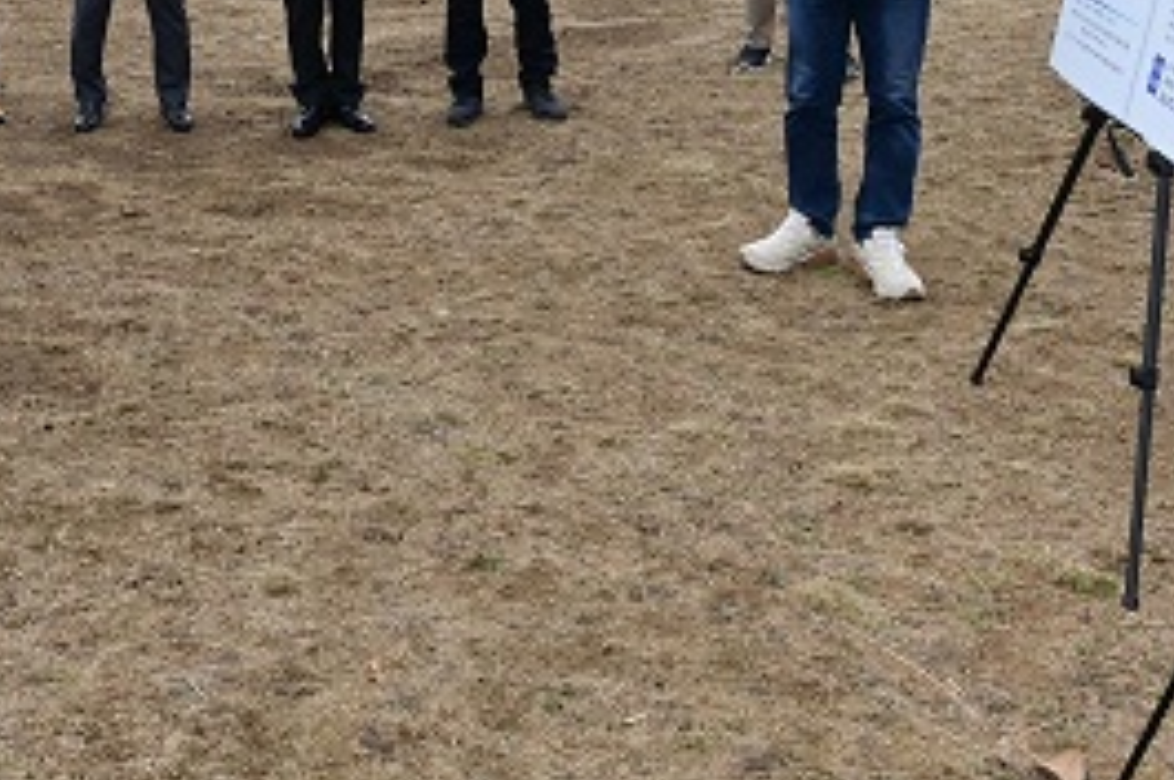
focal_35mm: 58
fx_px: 1889
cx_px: 222
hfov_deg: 33.4
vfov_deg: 21.8
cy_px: -129
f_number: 10
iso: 1000
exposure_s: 1/250
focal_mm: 24
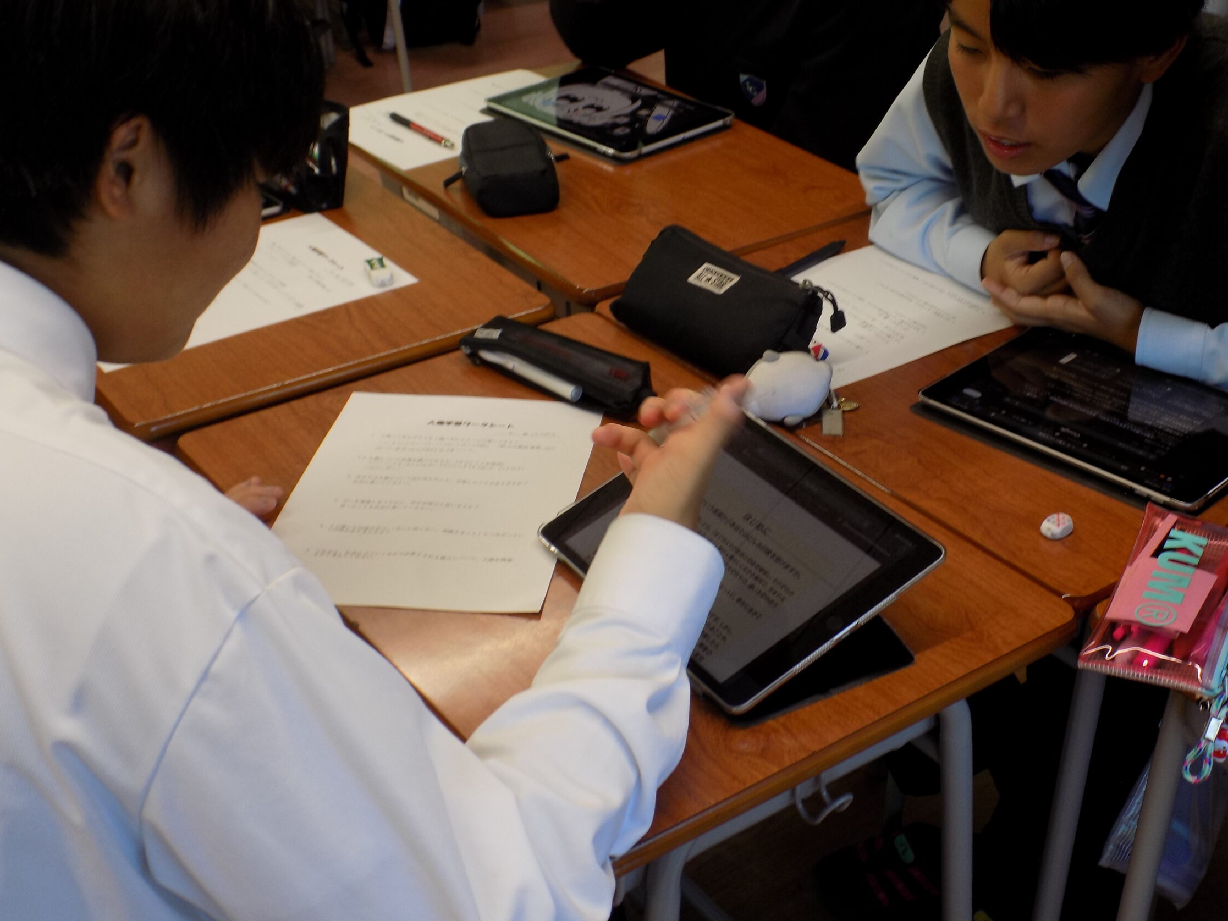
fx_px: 1667
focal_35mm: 47
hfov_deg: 40.4
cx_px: 685
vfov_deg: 30.9
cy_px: 420
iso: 80
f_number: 3.6
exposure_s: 1/30
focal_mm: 7.3
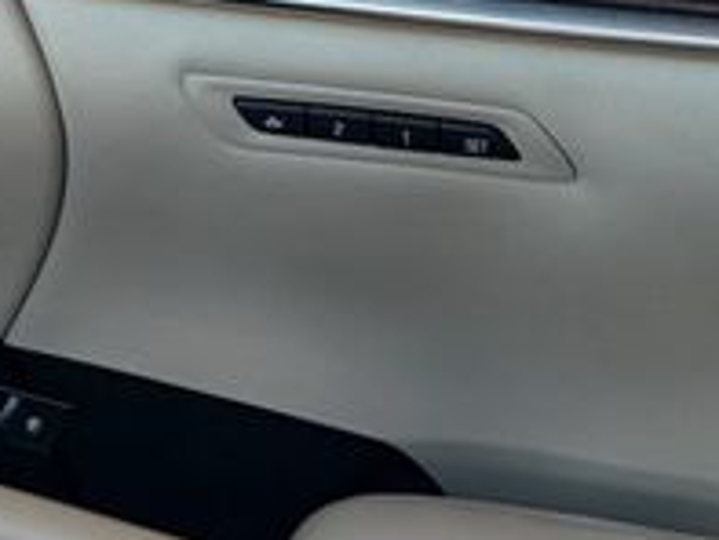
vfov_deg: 18.5
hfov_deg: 24.4
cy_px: 22
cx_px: 91
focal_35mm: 78
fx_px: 1621
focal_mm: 6.76
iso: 200
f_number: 1.78
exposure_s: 1/210
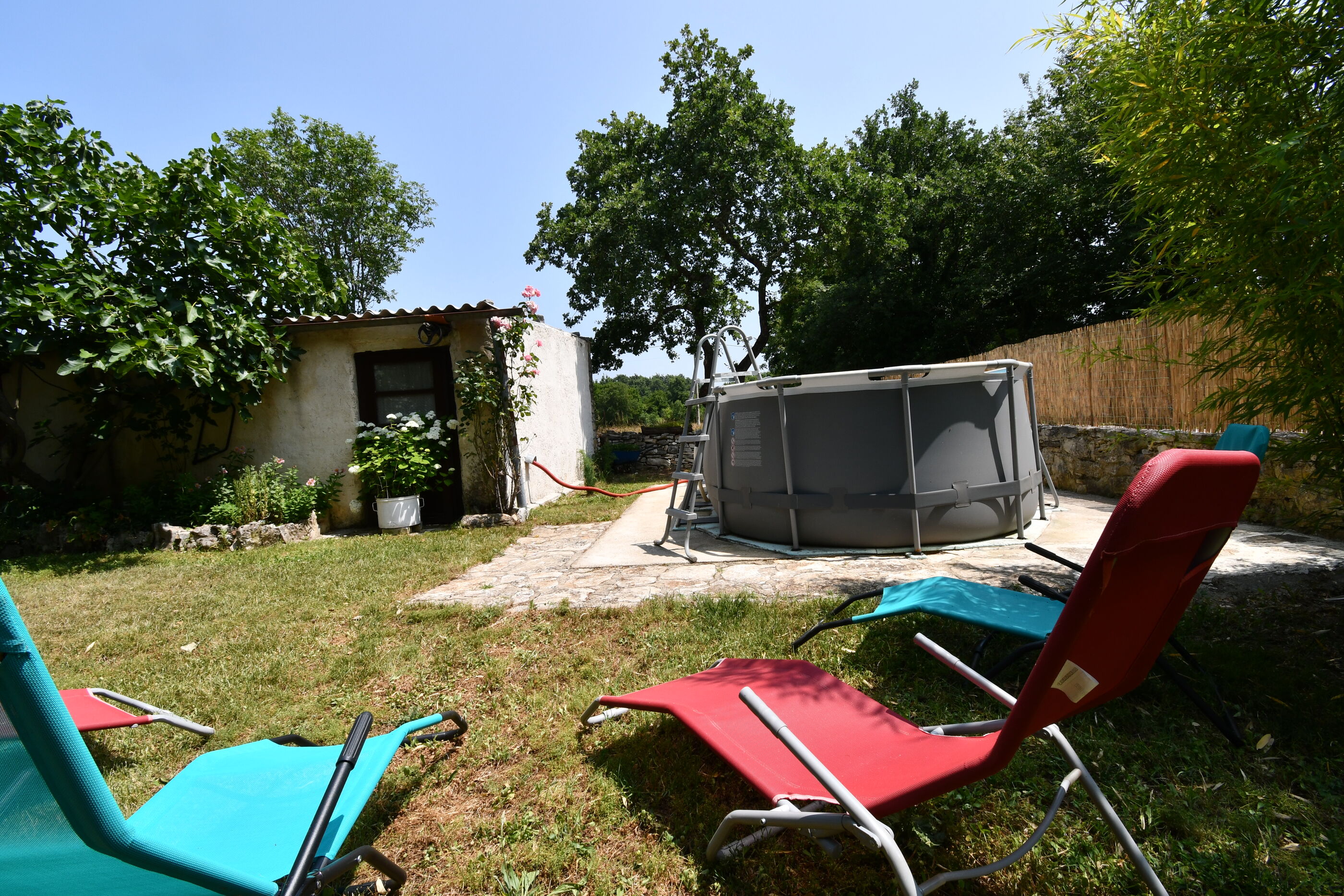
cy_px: 448
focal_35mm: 15
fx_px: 560
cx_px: 672
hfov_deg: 100.4
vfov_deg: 77.3
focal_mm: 10
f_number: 16
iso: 320
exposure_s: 1/250
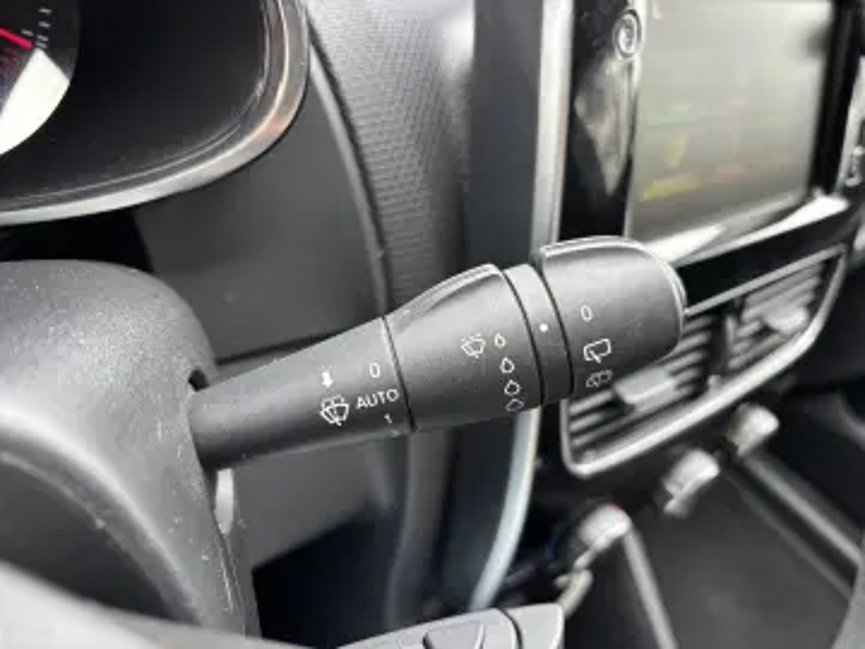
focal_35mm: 26
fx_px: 650
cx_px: 432
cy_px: 324
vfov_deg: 53.1
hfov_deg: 67.3
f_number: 1.6
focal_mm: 5.96
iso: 100
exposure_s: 1/121
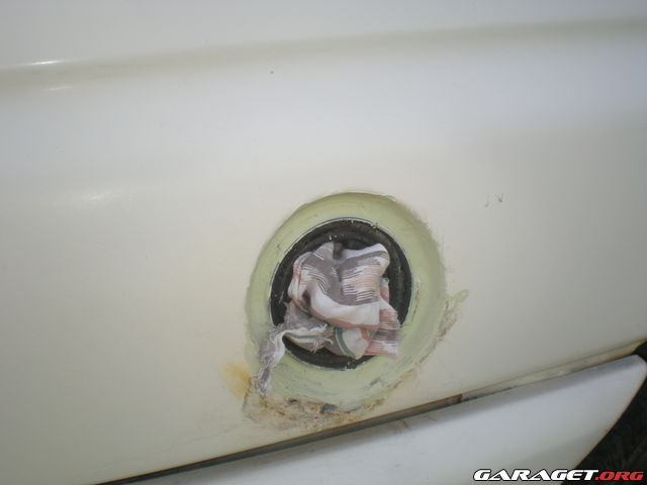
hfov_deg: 49.0
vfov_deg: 37.7
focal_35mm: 38
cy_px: 242
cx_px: 324
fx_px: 710
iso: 50
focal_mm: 6.3
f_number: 4.6
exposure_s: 1/164
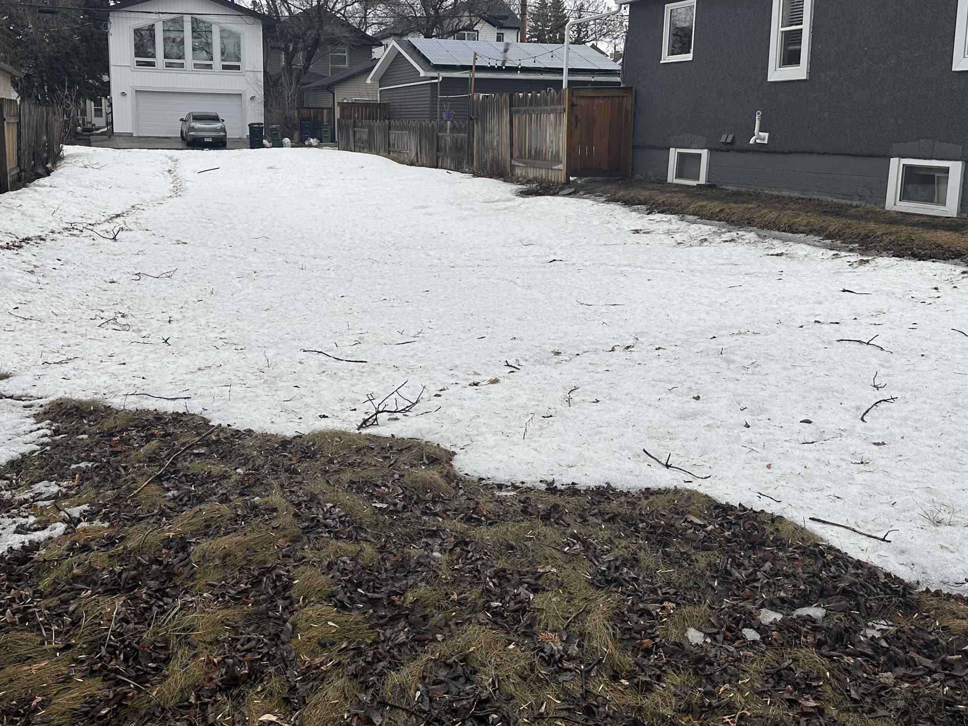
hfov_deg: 51.3
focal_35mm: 36
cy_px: 293
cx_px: 441
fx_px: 1007
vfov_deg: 39.5
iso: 80
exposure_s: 1/1664
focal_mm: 6.86
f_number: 1.78
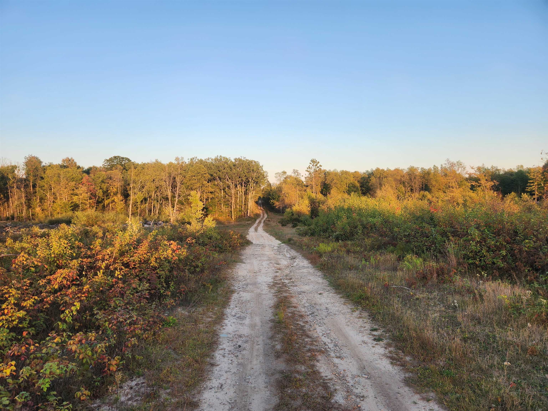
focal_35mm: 23
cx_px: 274
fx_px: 364
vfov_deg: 58.9
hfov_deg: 73.9
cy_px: 206
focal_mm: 5.4
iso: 20
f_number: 1.8
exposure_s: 1/262
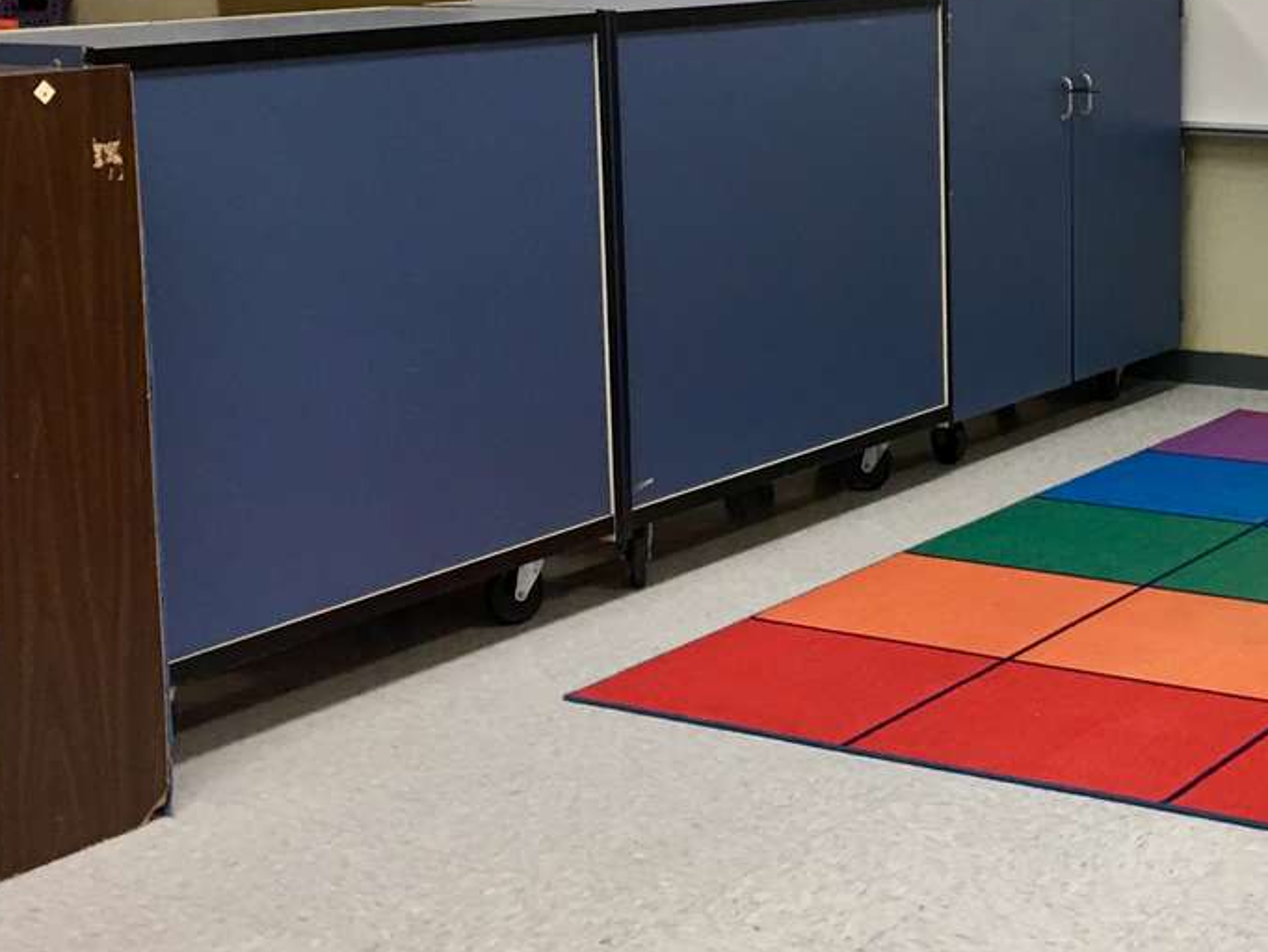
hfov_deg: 27.4
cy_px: 165
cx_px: 1164
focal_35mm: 68
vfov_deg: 21.3
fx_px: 2492
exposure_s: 1/15
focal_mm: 4.15
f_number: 2.2
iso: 40
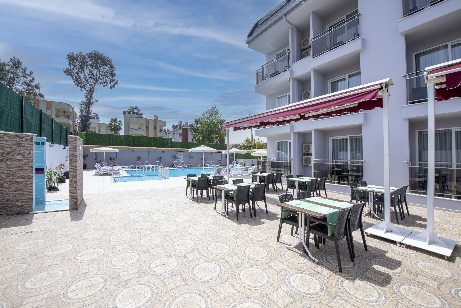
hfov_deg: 104.3
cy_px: 154
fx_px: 179
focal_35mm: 14
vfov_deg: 81.2
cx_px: 230
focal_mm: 14
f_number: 10
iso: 100
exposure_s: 1/320
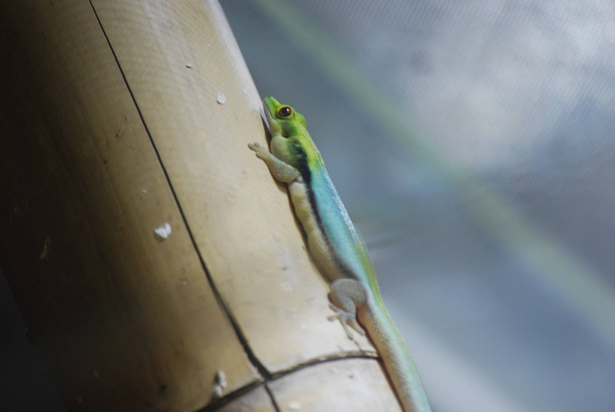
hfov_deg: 4.6
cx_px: 308
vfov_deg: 3.1
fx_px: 7697
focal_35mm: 450
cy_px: 206
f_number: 5.6
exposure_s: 1/100
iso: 400
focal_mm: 300
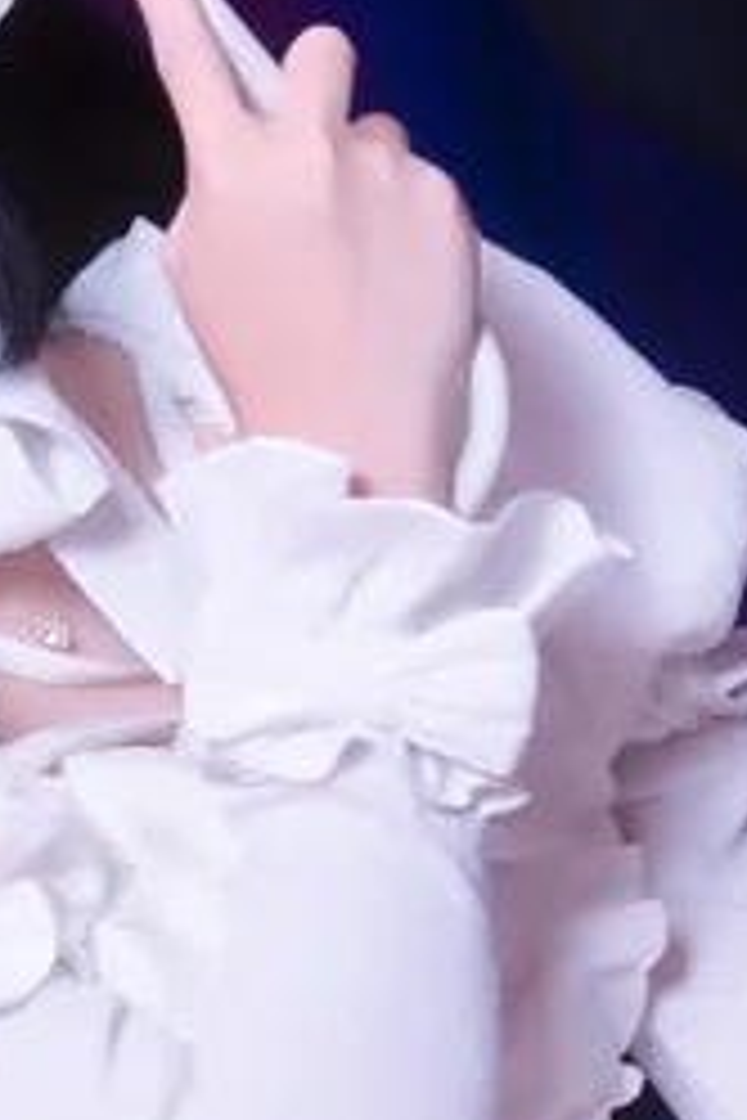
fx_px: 5042
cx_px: -308
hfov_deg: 8.3
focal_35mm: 162
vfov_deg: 12.4
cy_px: 1259
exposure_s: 1/200
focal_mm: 28
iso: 100
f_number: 4
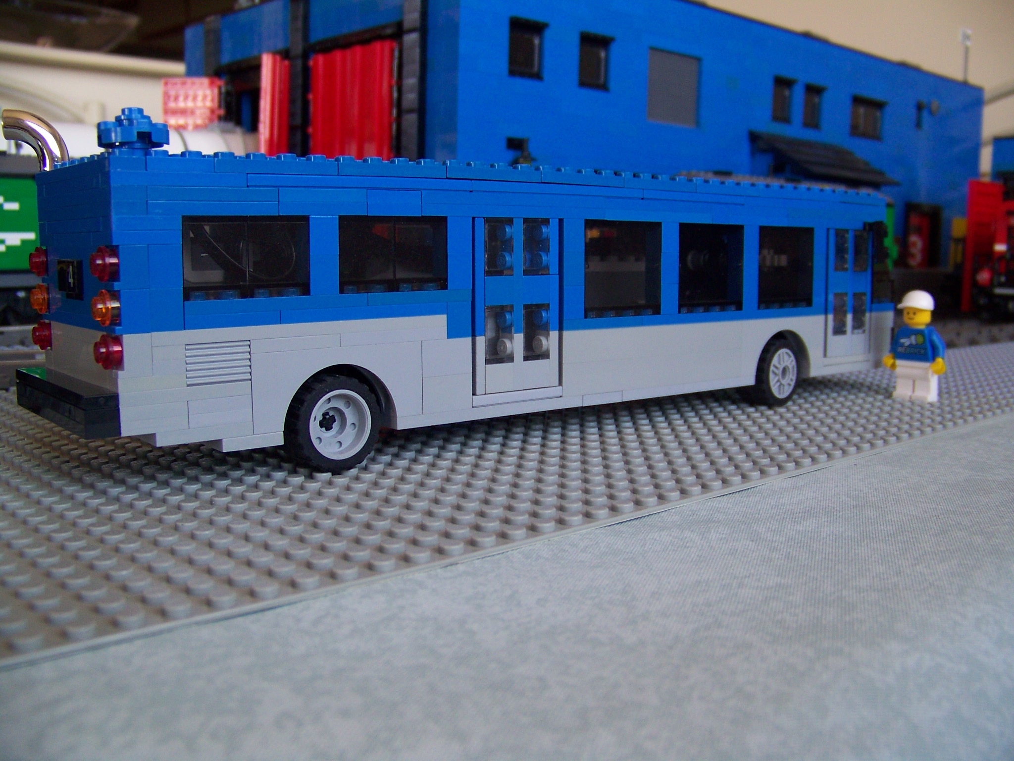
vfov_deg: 39.7
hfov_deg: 51.4
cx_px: 507
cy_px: 380
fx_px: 1055
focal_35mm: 36
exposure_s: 1/30
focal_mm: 5.85
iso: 100
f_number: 2.8
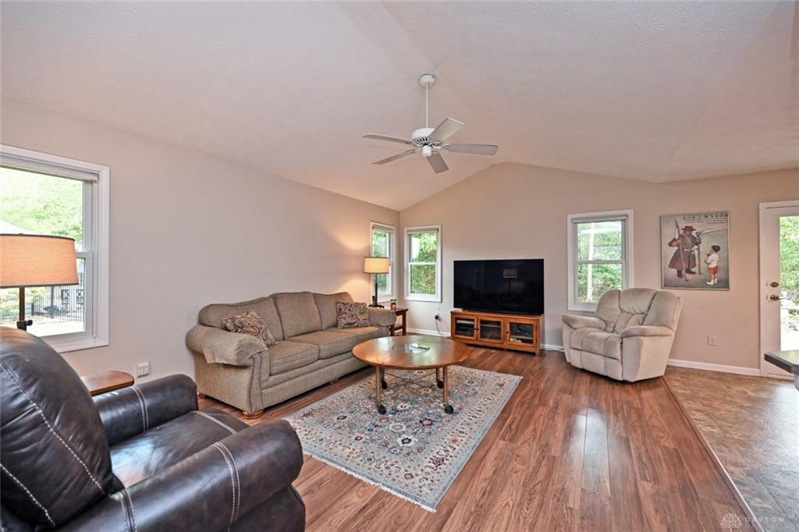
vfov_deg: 81.2
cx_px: 400
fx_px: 311
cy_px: 266
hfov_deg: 104.3
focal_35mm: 14
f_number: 4
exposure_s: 1/60
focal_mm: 14
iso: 360
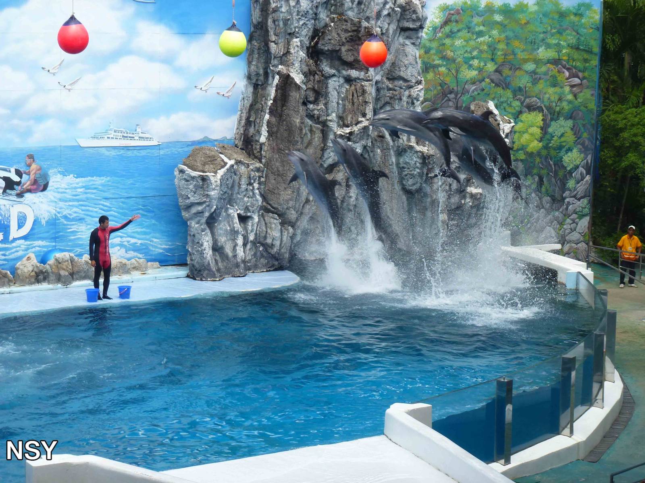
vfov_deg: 15.4
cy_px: 242
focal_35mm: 96
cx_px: 322
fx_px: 1789
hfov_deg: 20.4
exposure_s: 1/250
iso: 100
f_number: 5
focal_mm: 17.3
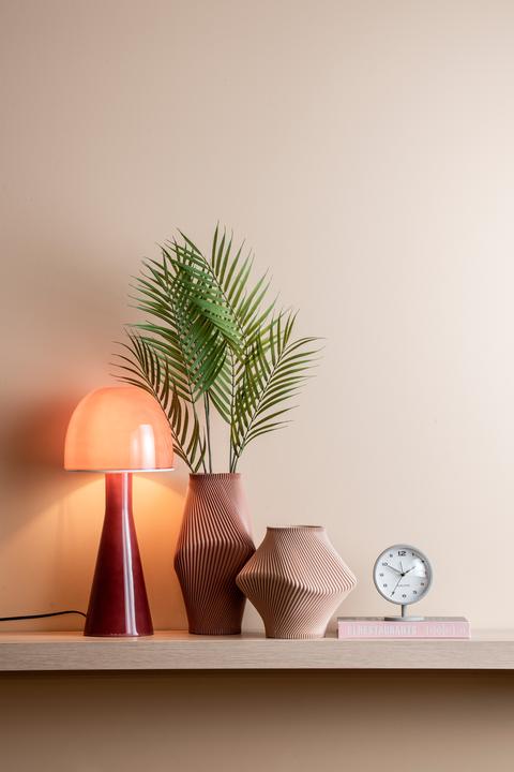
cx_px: 257
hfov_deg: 11.8
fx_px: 2484
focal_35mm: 116
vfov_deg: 17.6
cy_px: 386
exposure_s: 1.6
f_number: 13
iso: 50
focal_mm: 116
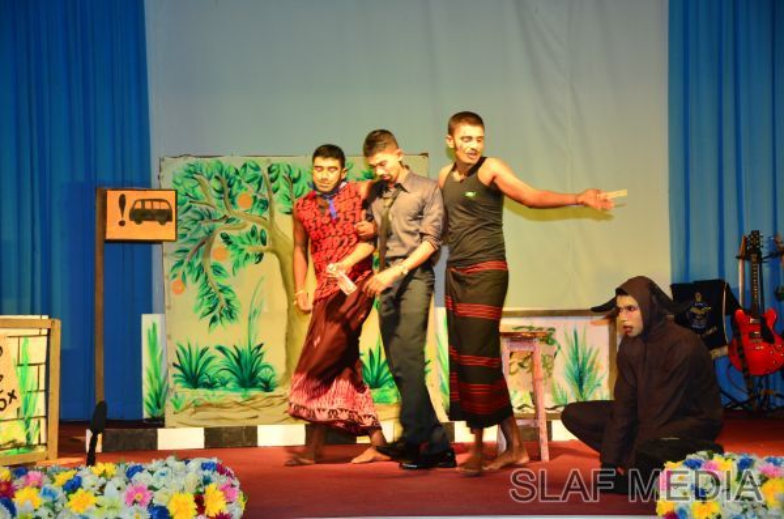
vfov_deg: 18.1
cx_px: 392
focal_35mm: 75
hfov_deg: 27.1
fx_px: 1629
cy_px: 260
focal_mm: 50
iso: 400
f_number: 4.8
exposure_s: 1/50
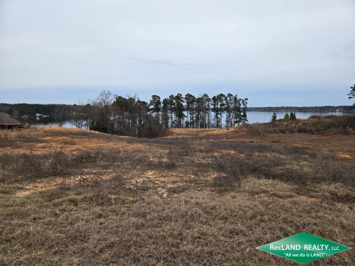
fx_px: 236
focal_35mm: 23
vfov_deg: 58.9
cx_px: 178
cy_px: 133
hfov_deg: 73.9
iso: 40
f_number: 1.8
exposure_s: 1/180
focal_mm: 5.4
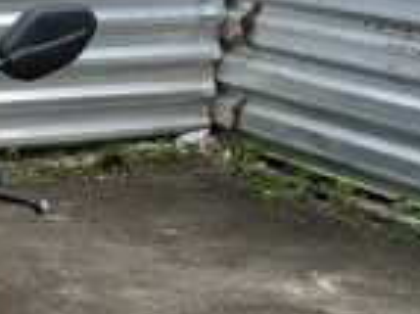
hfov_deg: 15.7
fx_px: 1358
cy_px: 505
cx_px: -270
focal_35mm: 112
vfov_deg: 12.4
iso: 25
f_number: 2
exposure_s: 1/172
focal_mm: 4.6
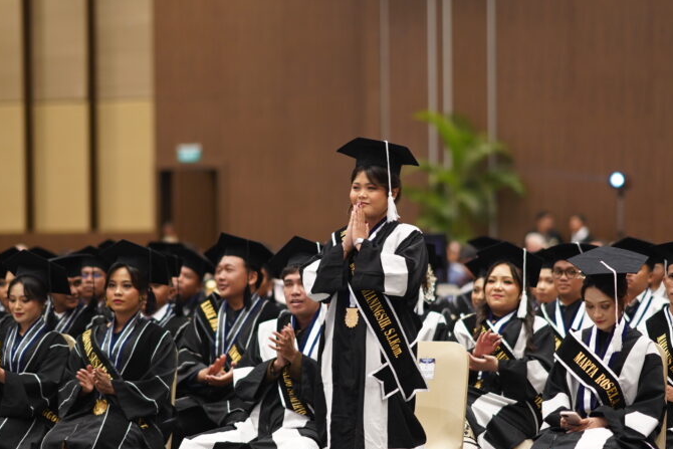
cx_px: 364
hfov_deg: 15.8
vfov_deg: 10.5
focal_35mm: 130
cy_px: 293
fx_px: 2431
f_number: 1.4
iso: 400
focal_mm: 85
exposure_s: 1/125
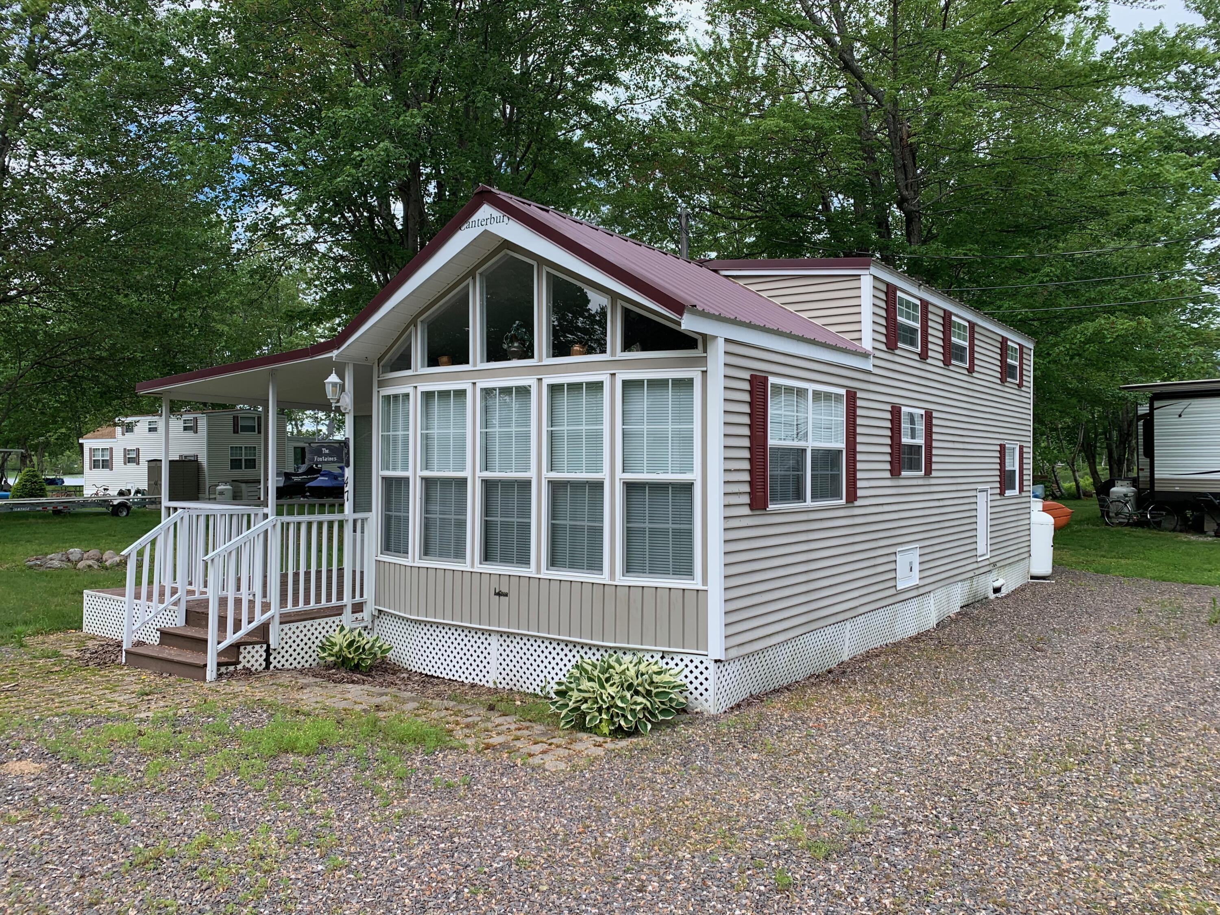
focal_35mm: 26
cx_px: 610
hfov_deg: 67.3
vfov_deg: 53.1
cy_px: 458
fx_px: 916
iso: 25
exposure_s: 1/887
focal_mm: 4.25
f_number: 1.8
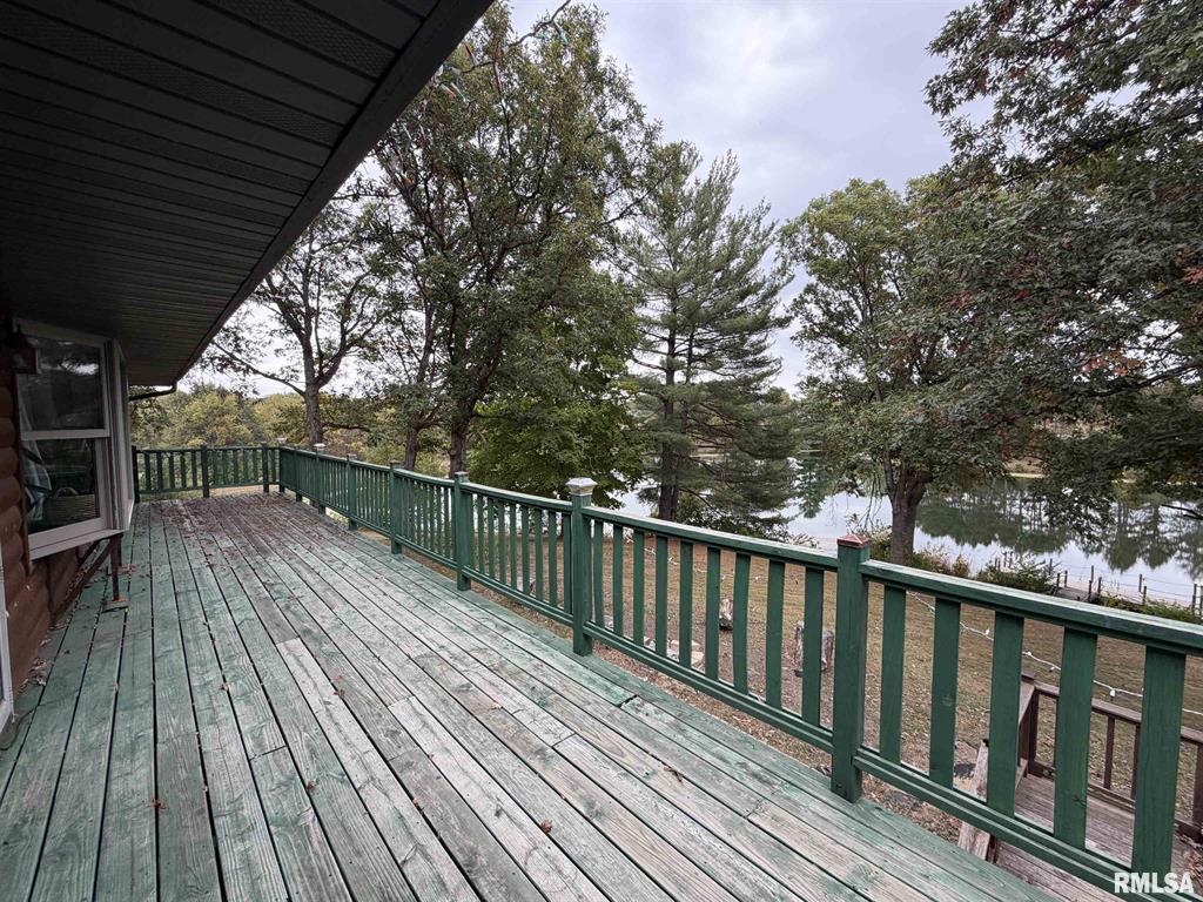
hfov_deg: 102.1
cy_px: 451
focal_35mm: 14
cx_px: 602
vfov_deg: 85.7
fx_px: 487
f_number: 2.2
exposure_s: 1/128
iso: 50
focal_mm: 2.22
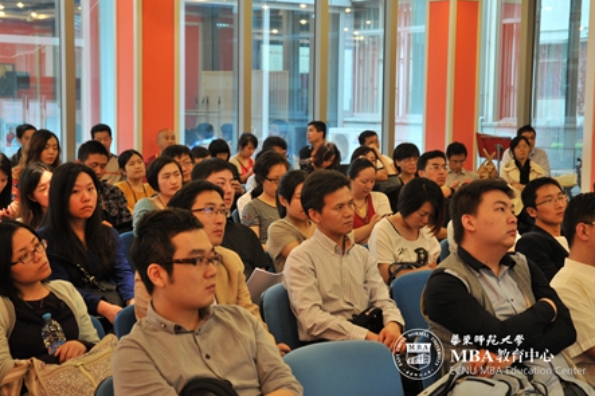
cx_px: 301
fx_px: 1156
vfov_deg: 19.4
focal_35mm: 70
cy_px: 199
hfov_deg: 28.9
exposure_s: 1/15
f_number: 4.5
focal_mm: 46
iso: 400
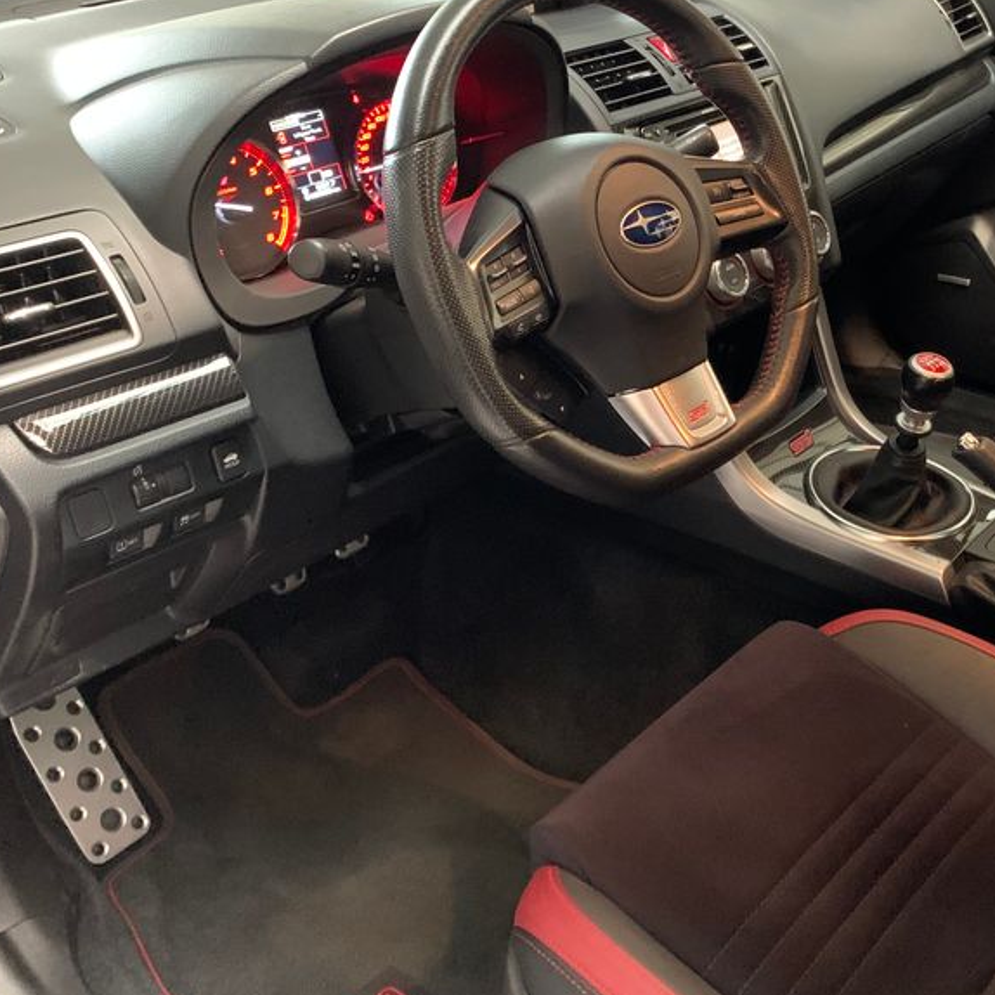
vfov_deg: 40.8
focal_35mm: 41
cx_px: 785
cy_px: 425
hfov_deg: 39.4
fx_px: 1333
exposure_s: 1/28
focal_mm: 4.25
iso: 800
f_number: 1.8
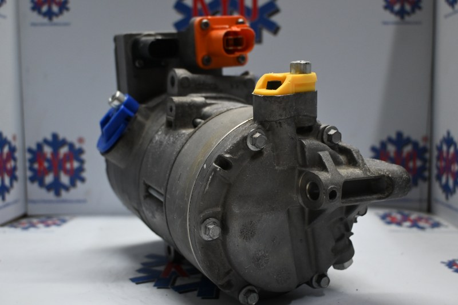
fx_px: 477
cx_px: 229
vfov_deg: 35.5
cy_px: 152
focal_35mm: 38
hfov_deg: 51.3
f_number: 4.2
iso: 1000
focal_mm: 25
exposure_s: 1/125
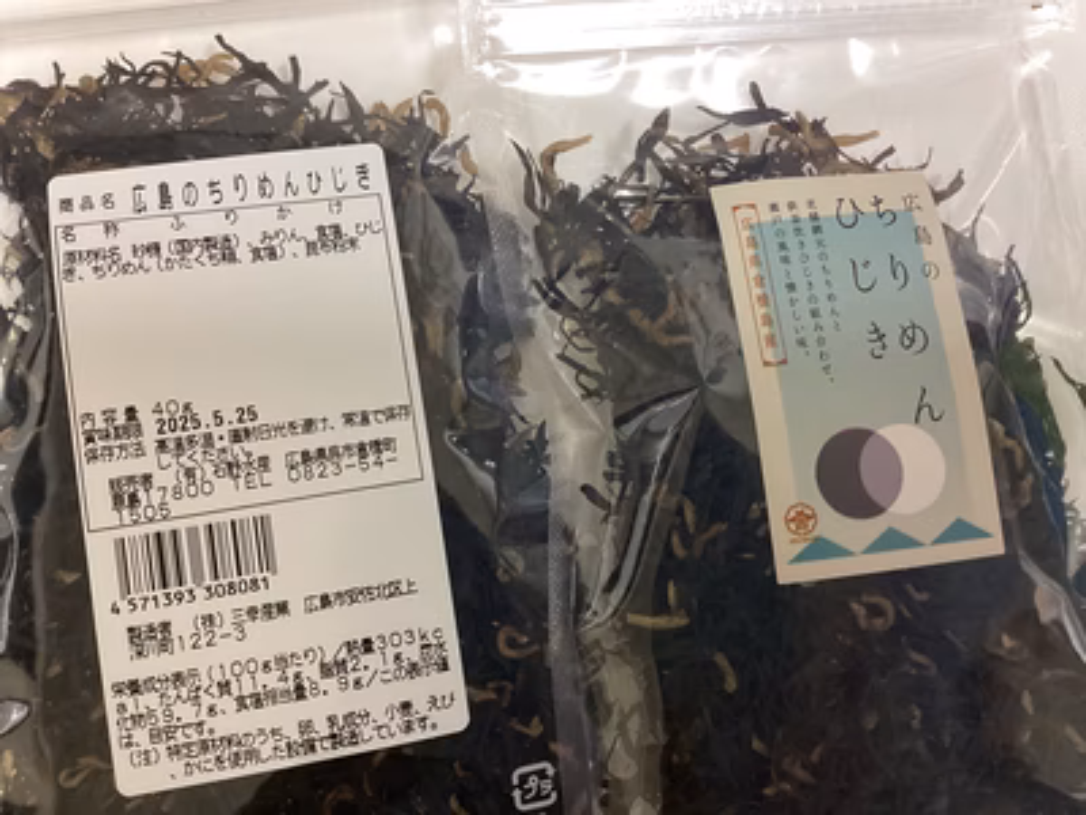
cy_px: 408
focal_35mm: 31
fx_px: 973
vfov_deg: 45.4
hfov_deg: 58.4
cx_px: 543
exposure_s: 1/60
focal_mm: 3.3
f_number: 2.4
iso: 250
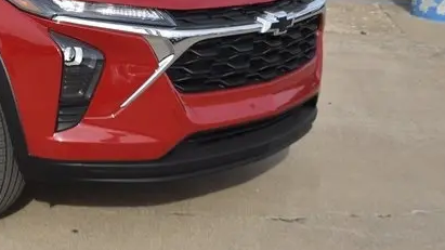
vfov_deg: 12.6
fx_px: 1109
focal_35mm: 94
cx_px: -42
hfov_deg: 21.5
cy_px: -48
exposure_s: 1/640
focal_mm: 24
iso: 100
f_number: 4.5
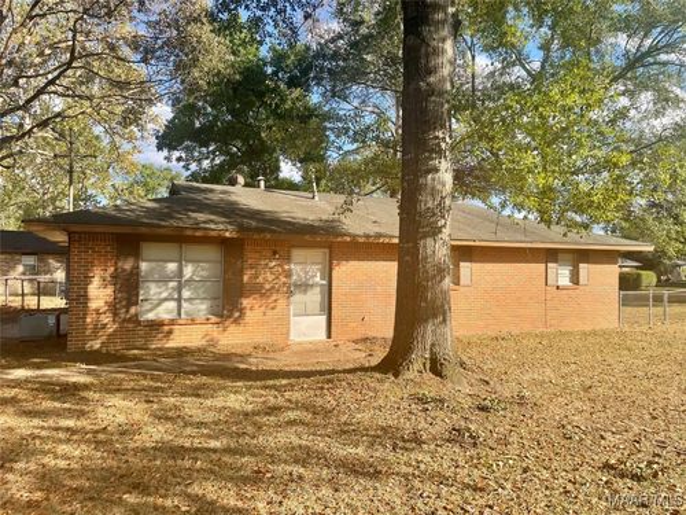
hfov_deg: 67.3
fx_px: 515
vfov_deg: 53.1
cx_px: 343
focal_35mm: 26
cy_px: 258
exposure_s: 1/1171
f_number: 1.6
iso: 32
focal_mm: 4.2
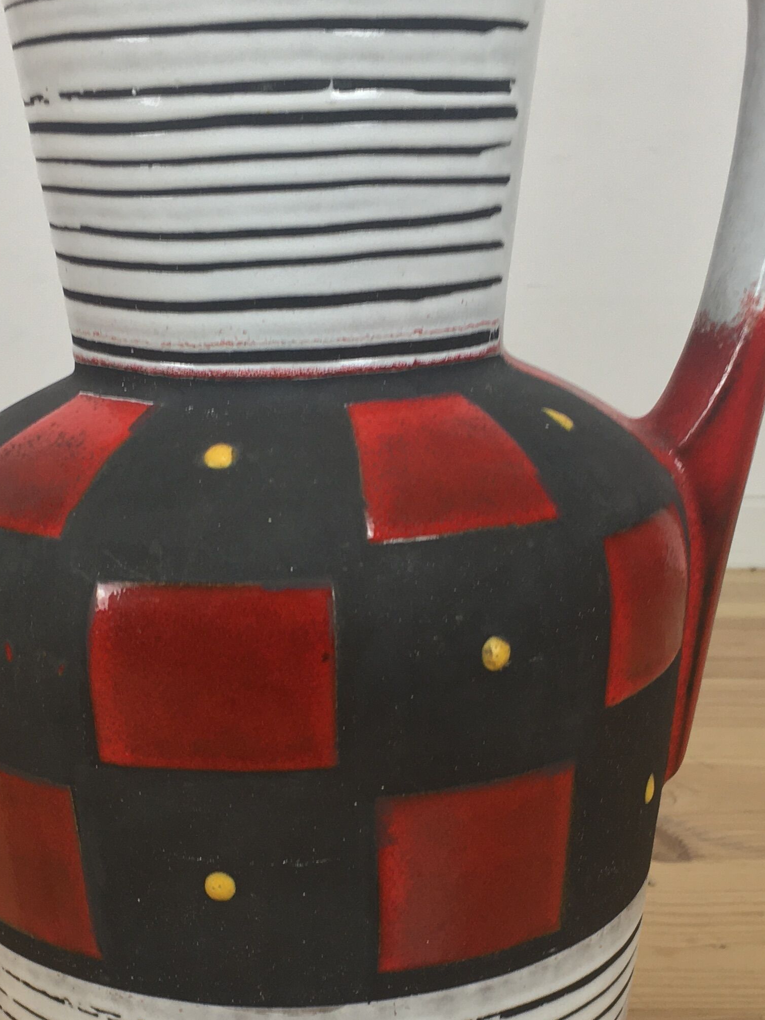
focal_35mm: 58
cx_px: 312
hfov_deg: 25.2
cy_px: 594
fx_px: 1709
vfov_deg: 33.2
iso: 32
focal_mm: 4.15
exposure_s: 1/33
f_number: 2.2
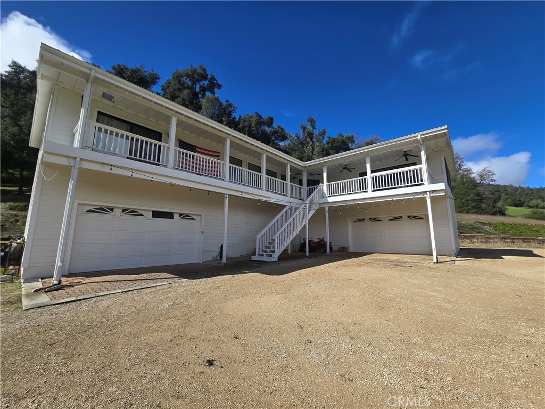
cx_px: 272
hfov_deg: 106.2
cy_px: 204
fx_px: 205
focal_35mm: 13
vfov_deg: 89.9
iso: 50
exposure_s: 1/2977
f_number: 2.2
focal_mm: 2.2
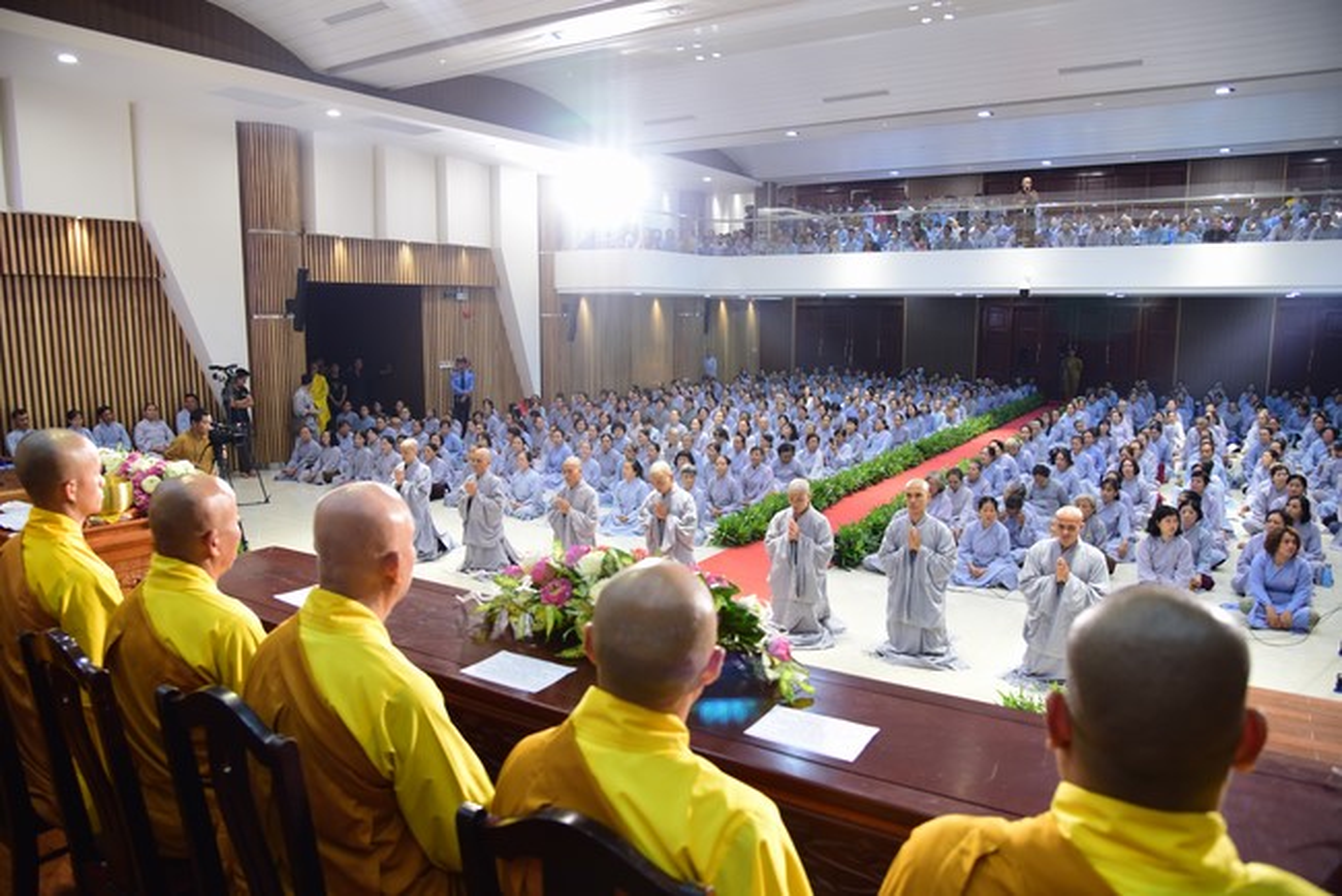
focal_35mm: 24
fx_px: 895
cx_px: 671
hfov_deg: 73.7
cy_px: 448
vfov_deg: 53.2
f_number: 4.5
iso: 800
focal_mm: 24
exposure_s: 1/50
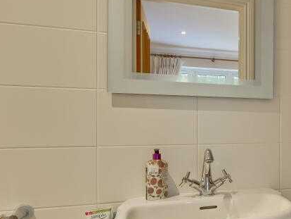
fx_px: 320
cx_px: 299
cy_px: 119
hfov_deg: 41.6
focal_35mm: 38
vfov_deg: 37.7
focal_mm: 16
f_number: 9
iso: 320
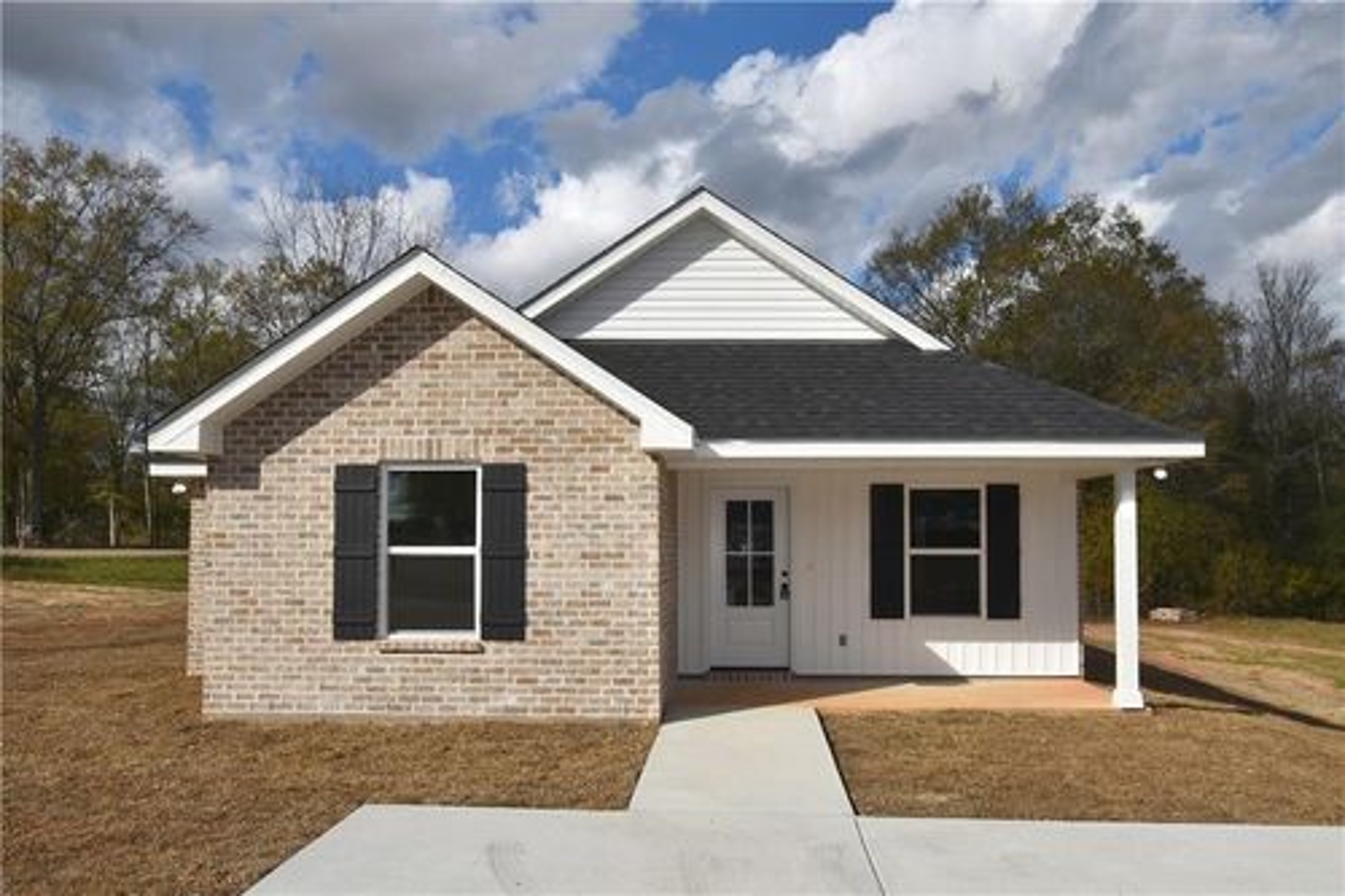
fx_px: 728
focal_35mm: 20
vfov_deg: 63.2
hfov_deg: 85.4
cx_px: 672
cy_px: 448
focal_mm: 13
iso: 100
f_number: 11
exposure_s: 1/200
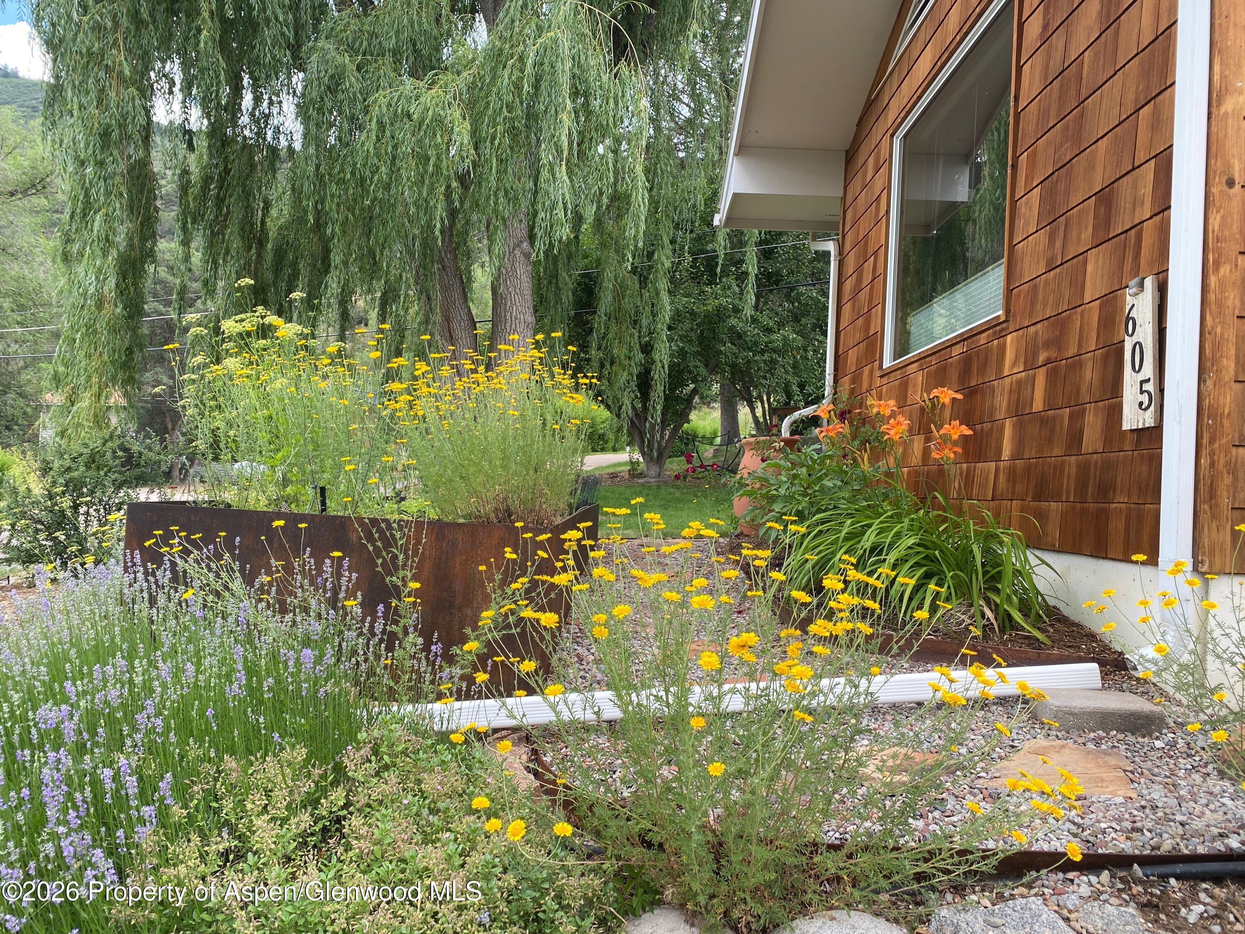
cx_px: 622
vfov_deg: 53.1
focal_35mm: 26
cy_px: 467
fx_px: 935
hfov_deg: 67.3
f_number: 1.8
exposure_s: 1/240
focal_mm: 4.25
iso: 32
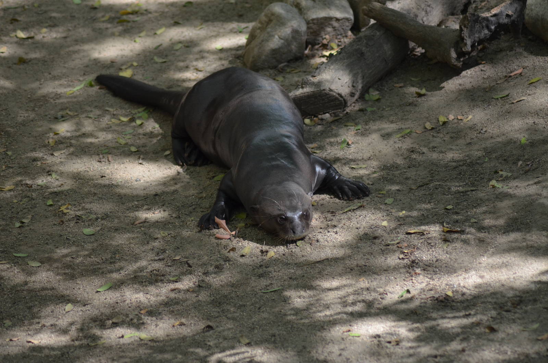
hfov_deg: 8.3
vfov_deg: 5.5
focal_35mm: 248
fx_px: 3760
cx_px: 274
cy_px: 182
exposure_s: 1/500
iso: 1000
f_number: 4.5
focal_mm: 165
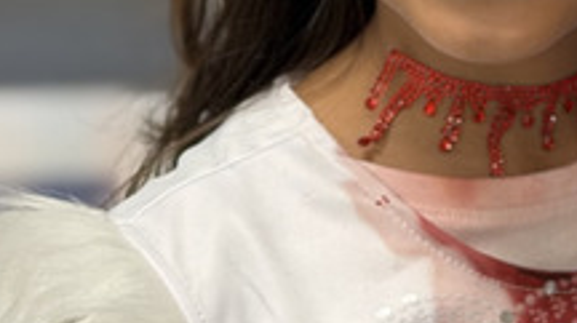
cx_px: 849
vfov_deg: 6.2
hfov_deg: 10.7
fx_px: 2965
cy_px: 69
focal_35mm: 194
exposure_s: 1/60
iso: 200
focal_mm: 6.76
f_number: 1.78
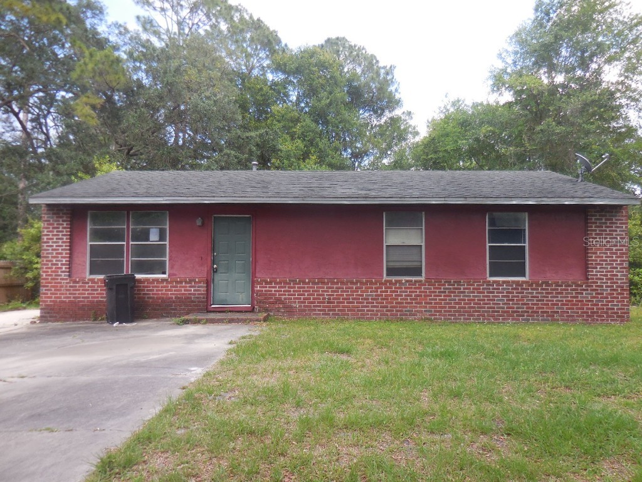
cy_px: 241
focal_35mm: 25
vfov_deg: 54.9
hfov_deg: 69.4
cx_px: 321
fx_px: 464
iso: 125
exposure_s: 1/125
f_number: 3.3
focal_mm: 4.5
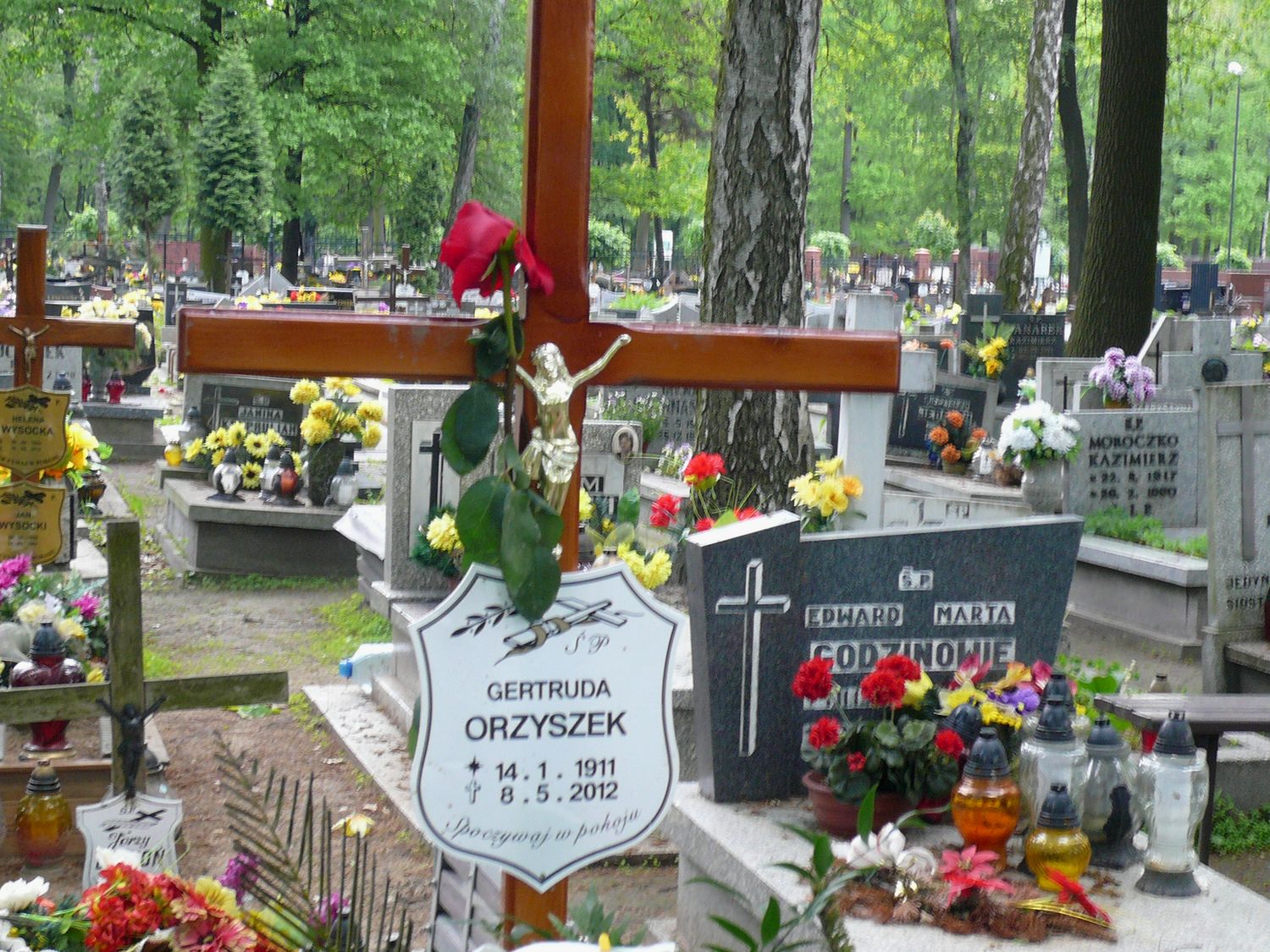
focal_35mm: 70
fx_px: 2568
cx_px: 635
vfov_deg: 21.0
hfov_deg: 27.8
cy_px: 476
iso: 100
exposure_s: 1/30
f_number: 4
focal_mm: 9.6
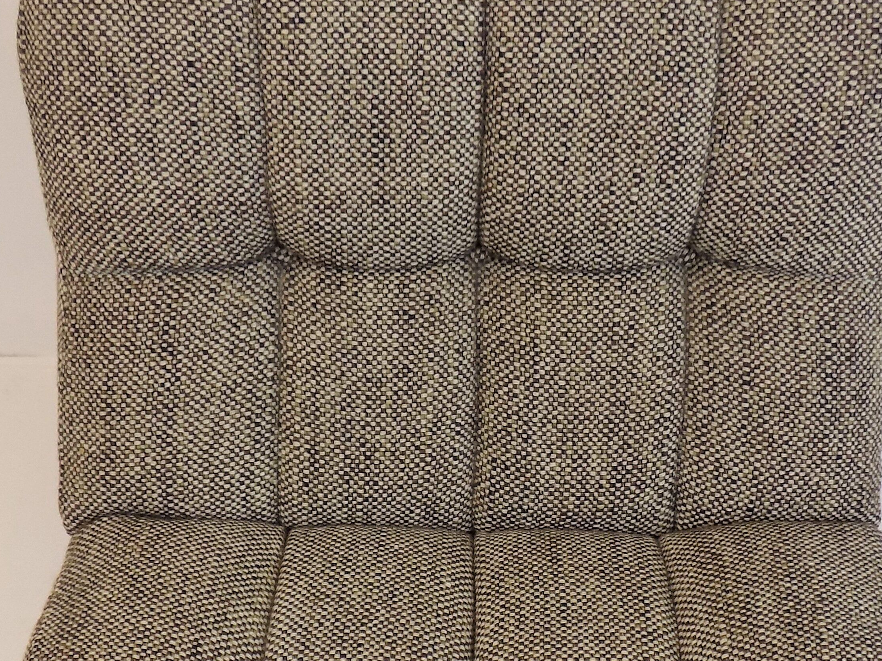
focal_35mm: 53
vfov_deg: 26.8
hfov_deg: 36.1
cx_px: 487
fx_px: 1350
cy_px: 562
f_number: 3.1
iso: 80
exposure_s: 1/40
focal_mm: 4
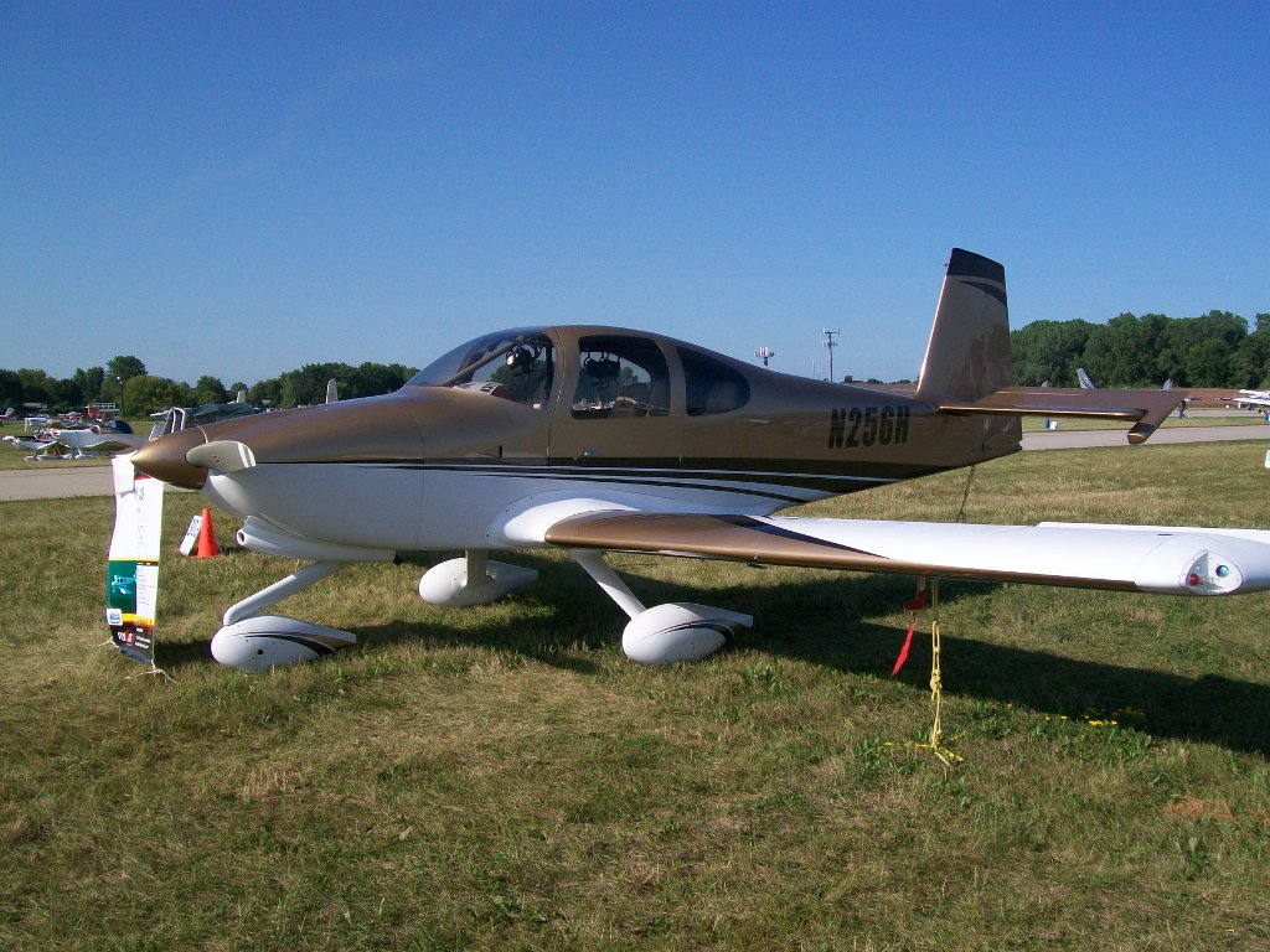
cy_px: 476
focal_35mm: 36
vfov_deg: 39.7
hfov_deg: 51.4
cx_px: 635
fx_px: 1321
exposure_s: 1/640
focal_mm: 6
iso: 64
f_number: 4.8
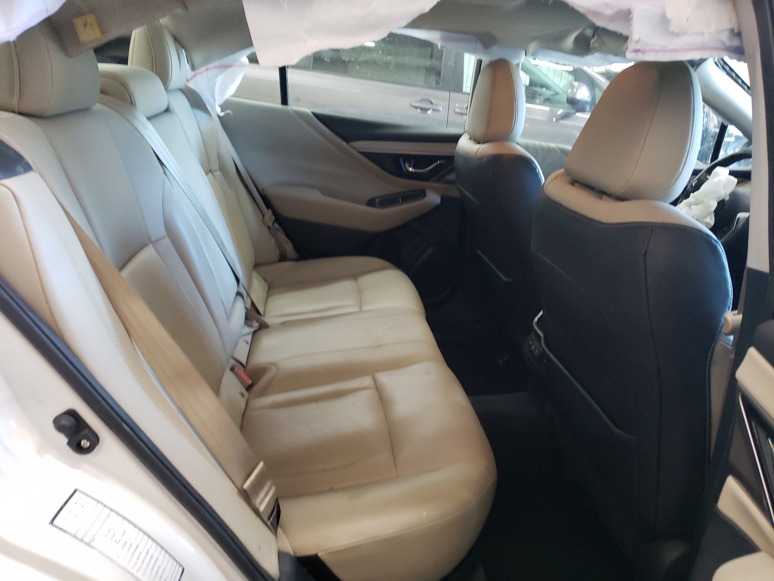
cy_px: 290
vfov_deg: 53.1
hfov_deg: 67.3
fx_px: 581
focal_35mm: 26
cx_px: 387
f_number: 1.5
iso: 273
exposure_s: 1/30
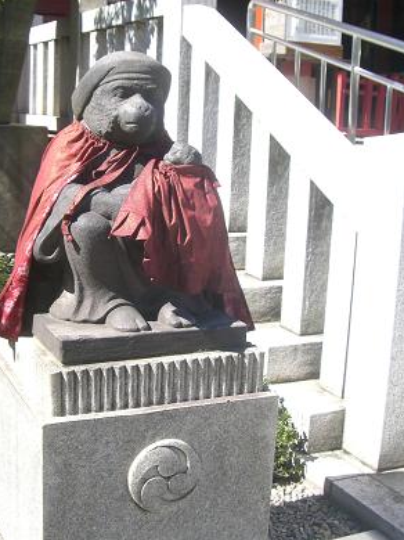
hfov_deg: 26.5
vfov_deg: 35.0
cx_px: 156
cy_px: 277
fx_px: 857
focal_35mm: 55
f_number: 4.3
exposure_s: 1/400
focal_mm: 6.2
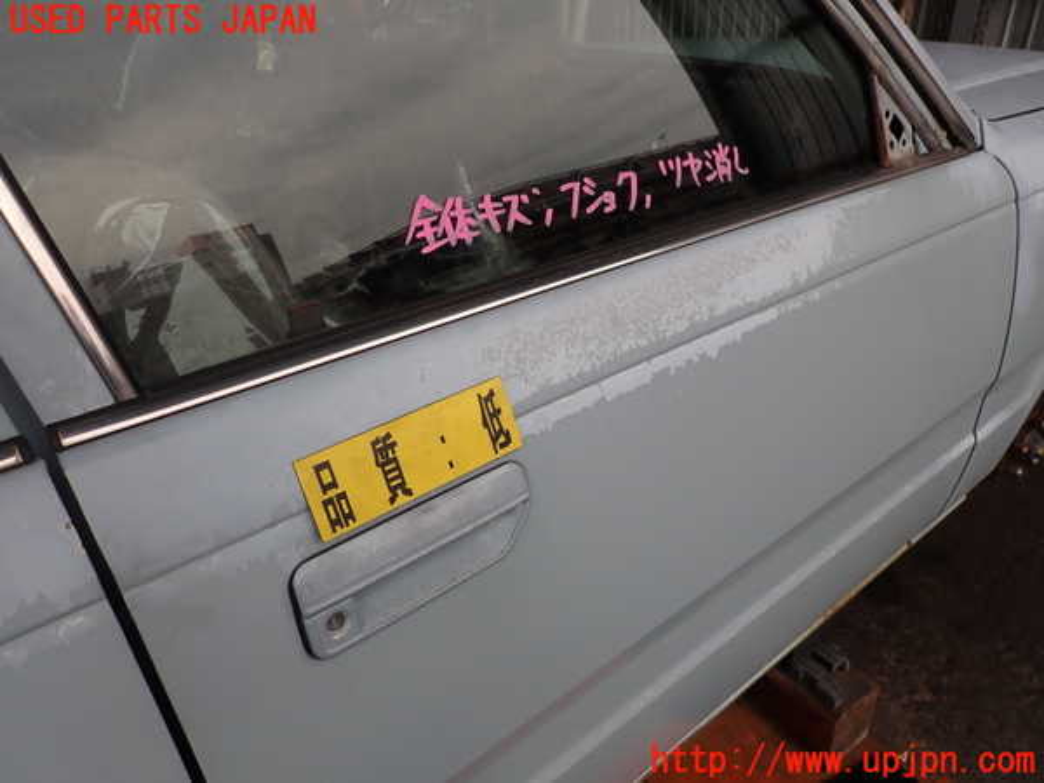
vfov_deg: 54.9
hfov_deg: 69.4
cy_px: 392
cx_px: 522
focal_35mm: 25
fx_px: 754
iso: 100
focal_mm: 4.5
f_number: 2.8
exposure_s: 1/320
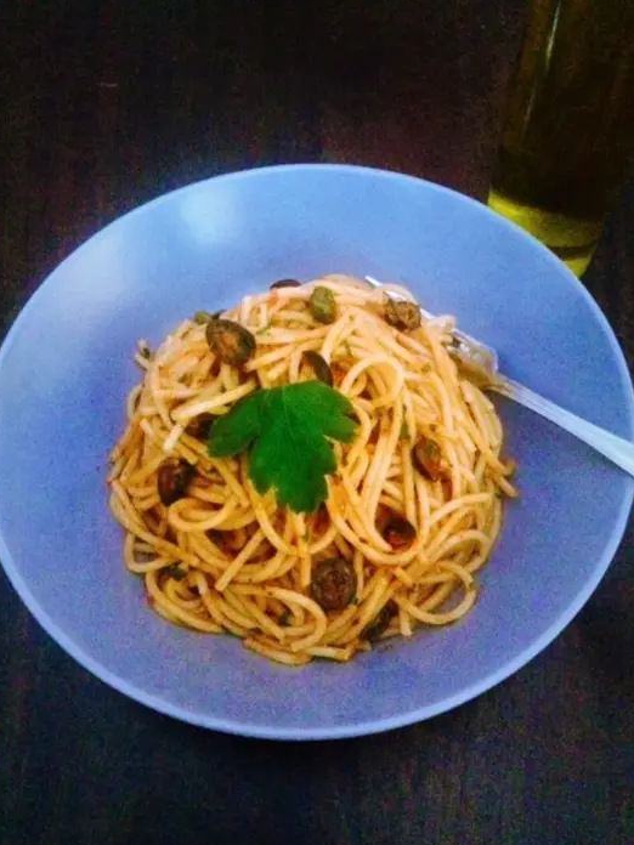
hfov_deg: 46.8
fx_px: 733
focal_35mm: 30
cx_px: 322
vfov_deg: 60.0
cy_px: 435
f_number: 2.2
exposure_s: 1/17
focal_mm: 4.15
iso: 1000
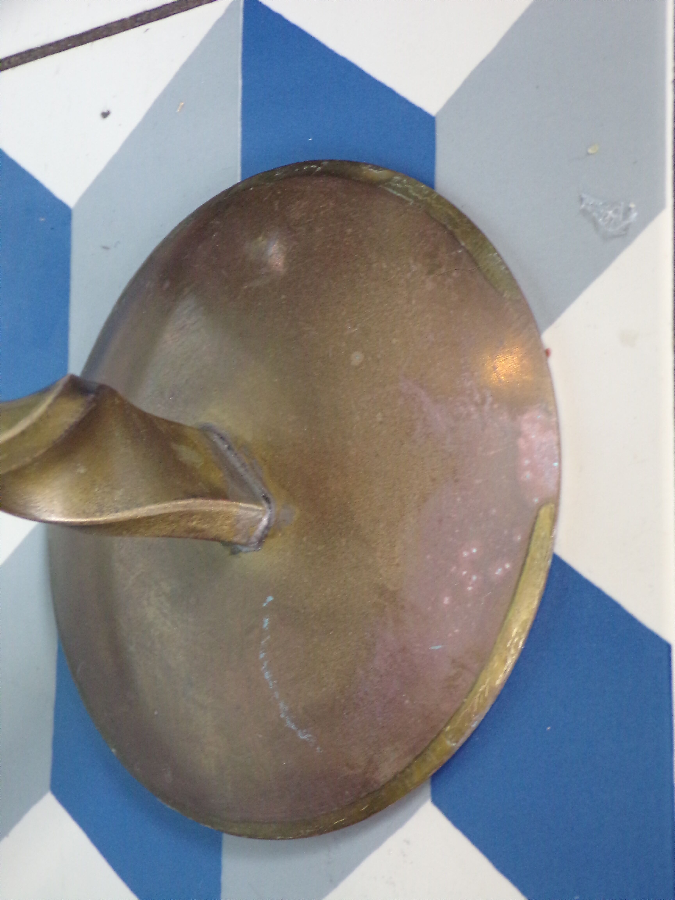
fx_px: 1690
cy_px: 450
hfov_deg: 22.6
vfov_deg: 29.8
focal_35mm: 65
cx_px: 338
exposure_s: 1/18
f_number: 3.8
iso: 400
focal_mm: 11.6
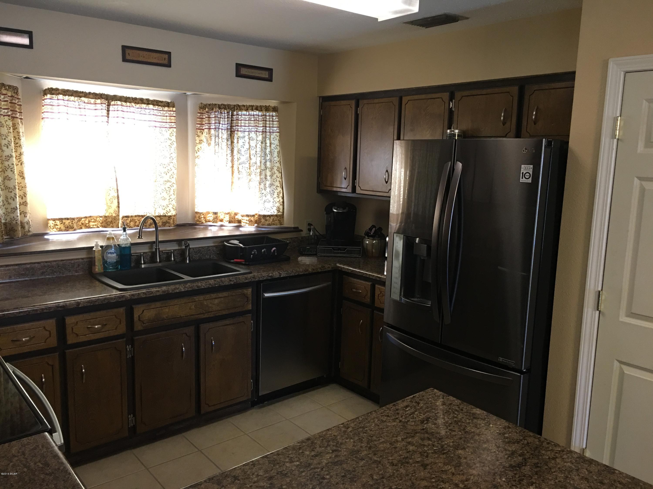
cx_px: 326
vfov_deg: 48.2
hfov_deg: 61.7
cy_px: 244
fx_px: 547
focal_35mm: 29
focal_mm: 4.15
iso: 80
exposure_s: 1/15
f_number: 2.2
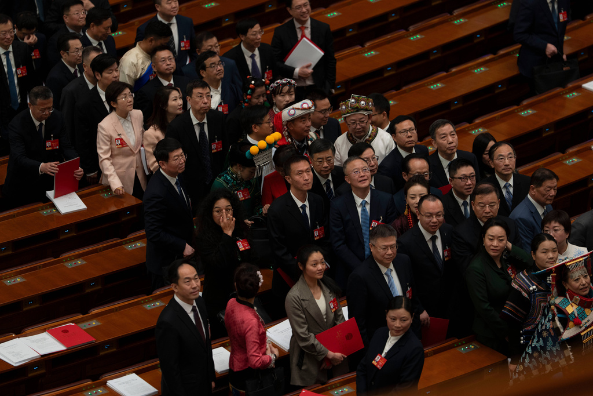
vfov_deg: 7.8
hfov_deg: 11.7
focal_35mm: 176
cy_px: 198
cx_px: 296
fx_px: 2899
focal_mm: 176
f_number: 2.8
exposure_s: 1/320
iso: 1000
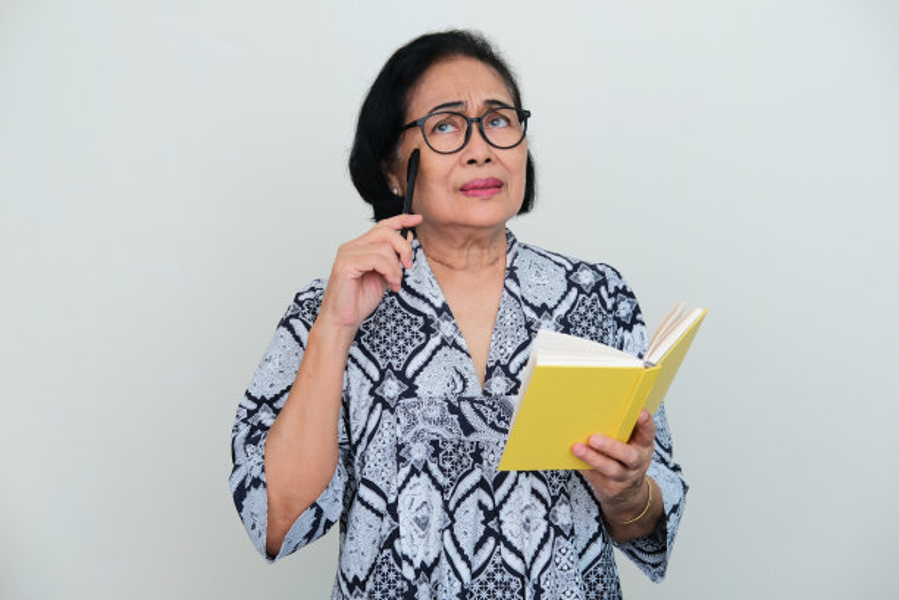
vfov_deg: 25.5
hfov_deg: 37.5
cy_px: 300
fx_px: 1323
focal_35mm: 53
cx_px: 450
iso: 160
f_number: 4.5
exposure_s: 1/100
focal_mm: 35
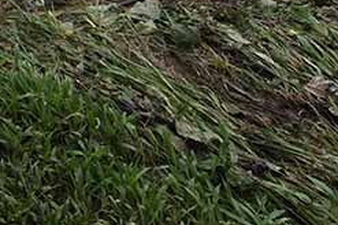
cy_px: -200
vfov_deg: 15.5
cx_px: -192
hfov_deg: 22.1
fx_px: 684
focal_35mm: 73
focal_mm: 12
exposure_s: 1/200
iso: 250
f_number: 7.1
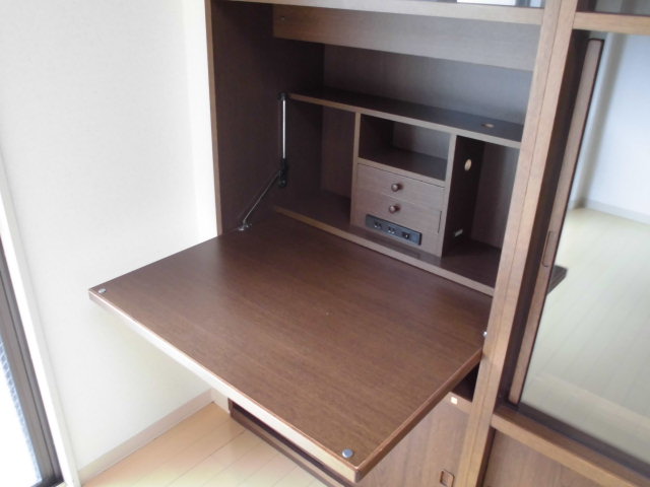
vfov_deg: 48.2
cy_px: 244
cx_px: 325
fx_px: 545
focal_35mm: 29
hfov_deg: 61.7
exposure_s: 1/15
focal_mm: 5.3
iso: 400
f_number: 3.7
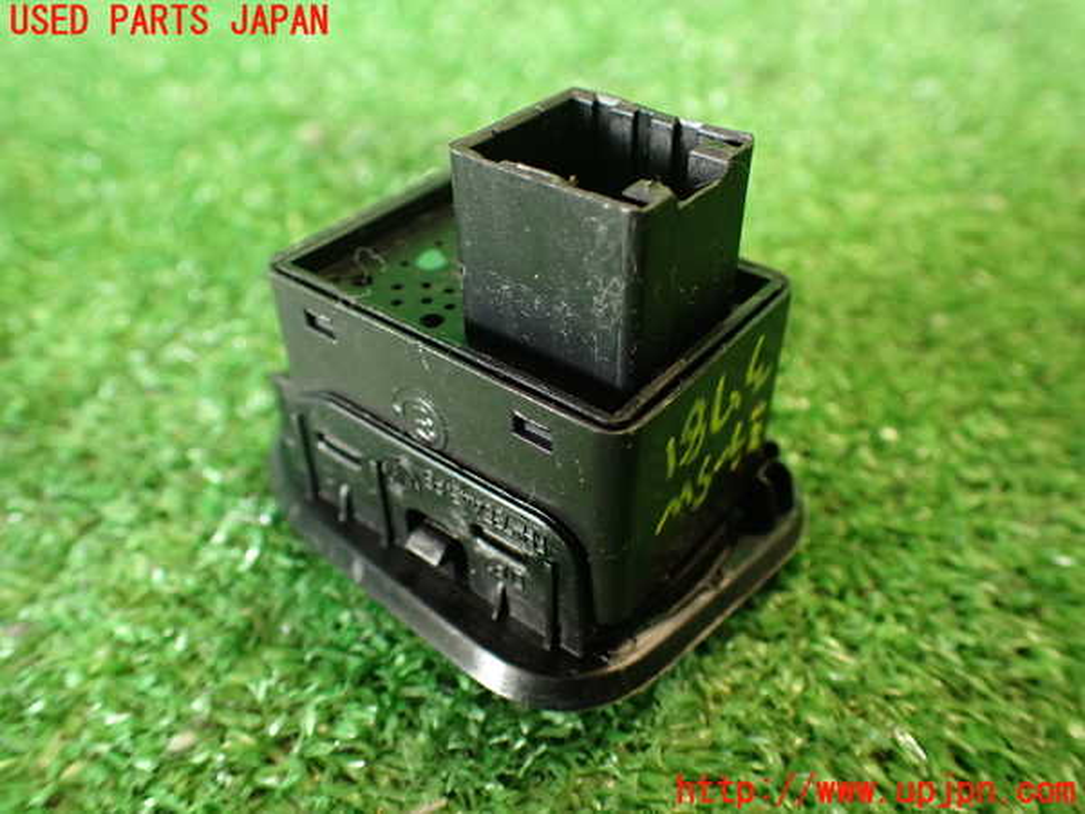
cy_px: 407
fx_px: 940
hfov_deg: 60.0
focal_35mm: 30
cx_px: 542
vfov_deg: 46.8
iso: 400
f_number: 2.3
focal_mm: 5.4
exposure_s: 1/30
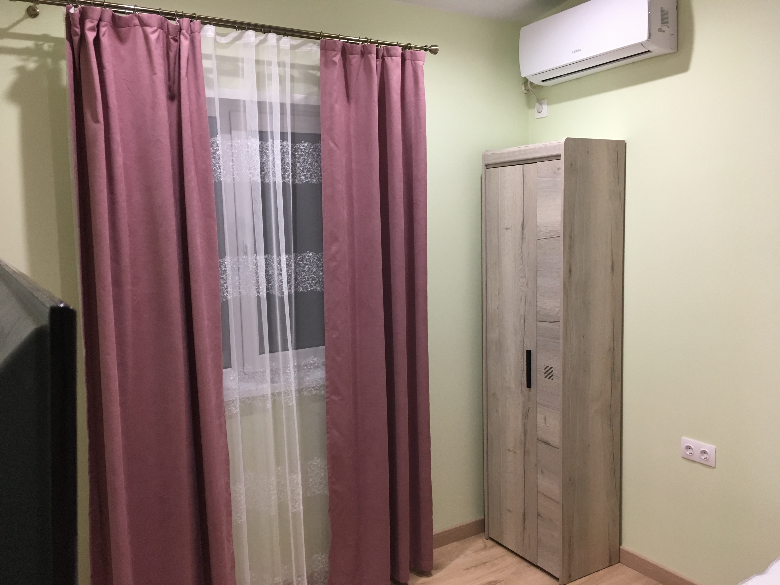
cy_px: 292
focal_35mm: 29
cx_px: 390
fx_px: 653
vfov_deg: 48.2
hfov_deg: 61.7
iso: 125
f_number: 2.2
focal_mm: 4.15
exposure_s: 1/33
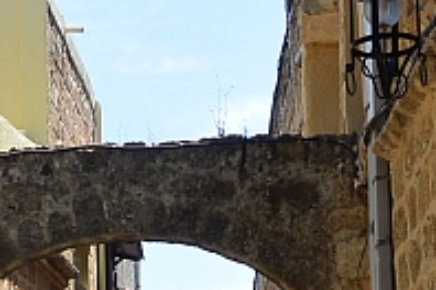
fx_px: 1465
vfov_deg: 10.6
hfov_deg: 16.9
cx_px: 143
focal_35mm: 121
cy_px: 531
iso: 160
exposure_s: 1/640
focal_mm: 11.4
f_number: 4.5
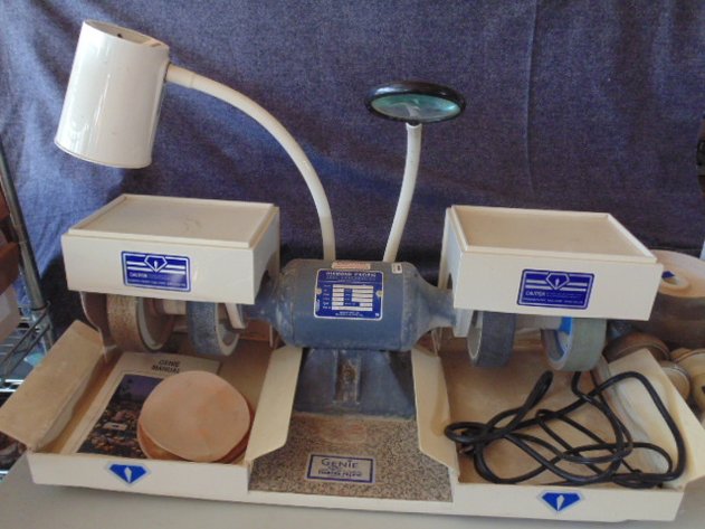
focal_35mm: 27
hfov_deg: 65.3
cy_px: 264
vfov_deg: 51.3
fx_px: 550
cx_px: 352
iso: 250
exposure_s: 1/30
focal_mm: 4.8
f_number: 3.2
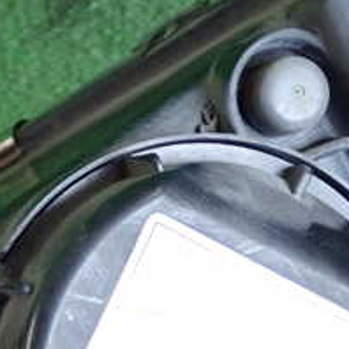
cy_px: 367
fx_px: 1346
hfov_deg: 14.5
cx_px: 2
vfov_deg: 14.5
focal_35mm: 118
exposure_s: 1/125
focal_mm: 7.84
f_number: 2.9
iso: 640
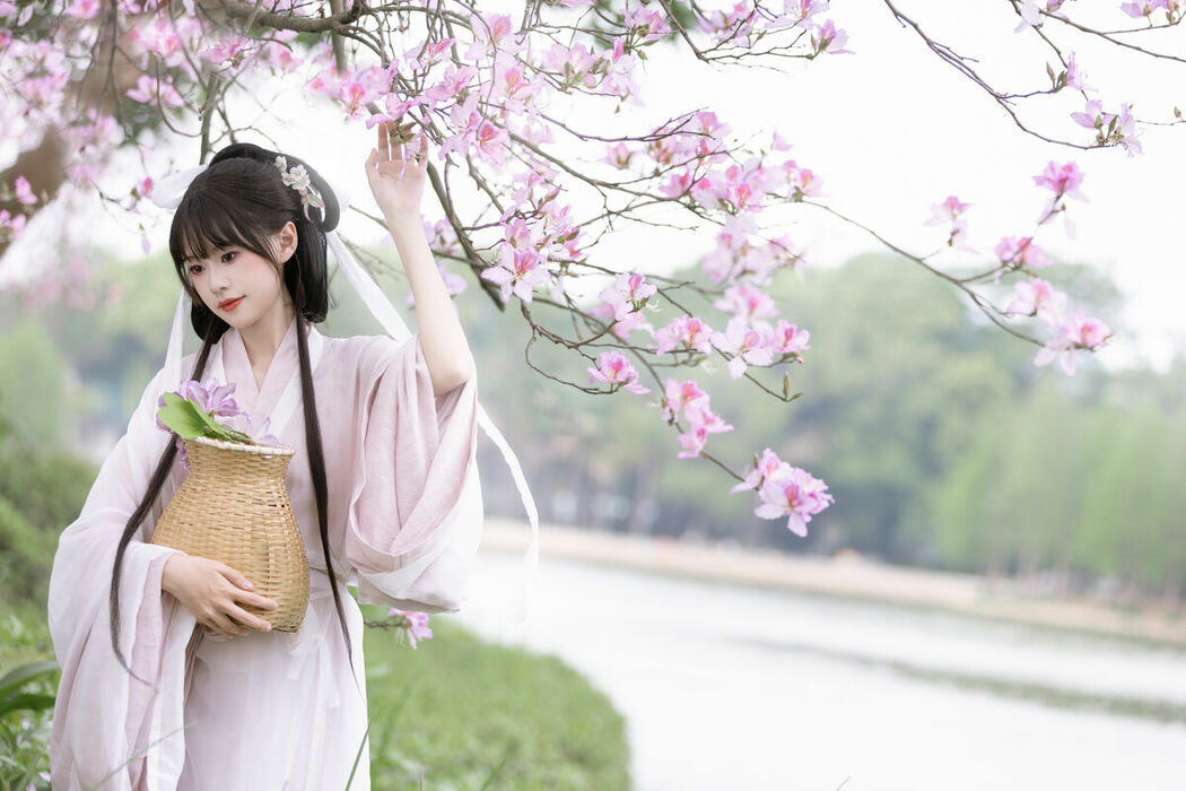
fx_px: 3294
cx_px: 593
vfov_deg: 13.7
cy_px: 396
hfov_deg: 20.4
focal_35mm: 100
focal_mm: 100
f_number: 2.8
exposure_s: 1/400
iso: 160
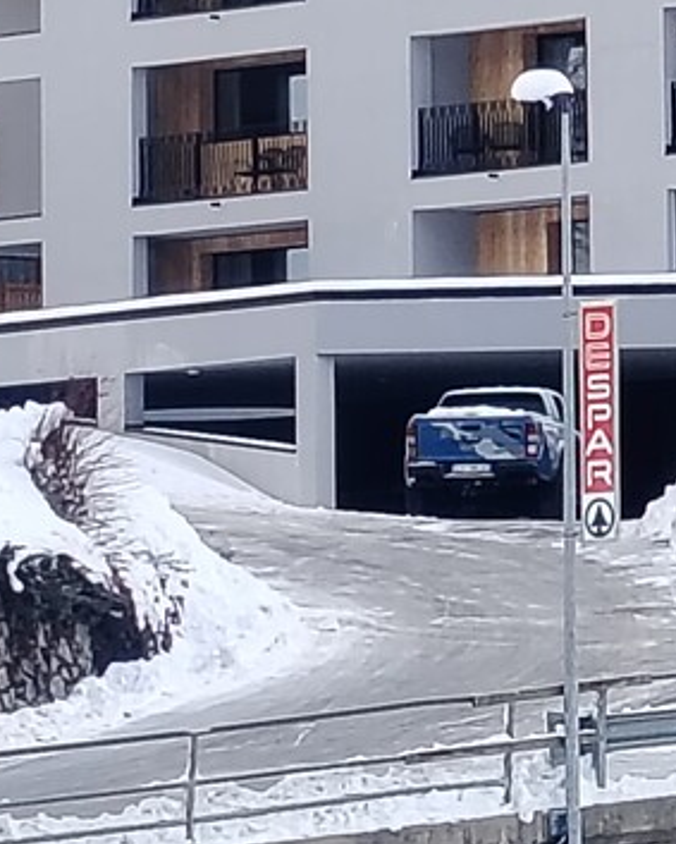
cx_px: 1378
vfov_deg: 5.0
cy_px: -122
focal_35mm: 382
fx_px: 9541
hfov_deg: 4.0
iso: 100
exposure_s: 1/159
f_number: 1.75
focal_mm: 5.25
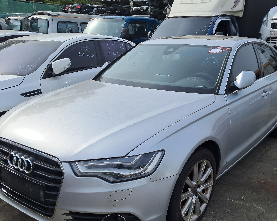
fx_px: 303
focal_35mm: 37
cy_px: 143
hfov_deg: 49.1
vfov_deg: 39.8
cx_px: 145
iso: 50
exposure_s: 1/892
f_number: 1.8
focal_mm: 4
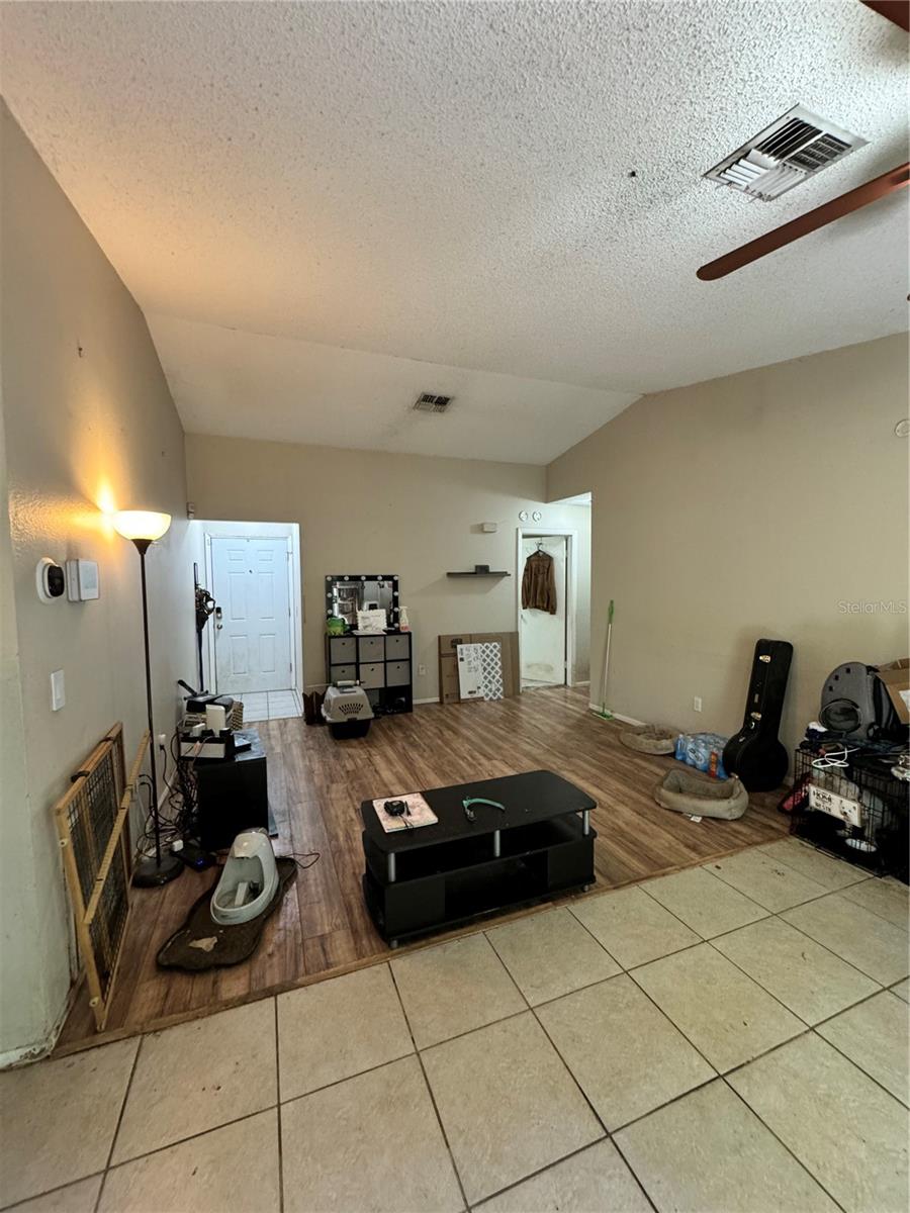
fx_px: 491
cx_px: 455
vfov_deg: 102.1
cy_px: 606
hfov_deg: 85.7
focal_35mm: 14
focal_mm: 2.22
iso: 400
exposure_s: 1/42
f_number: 2.2
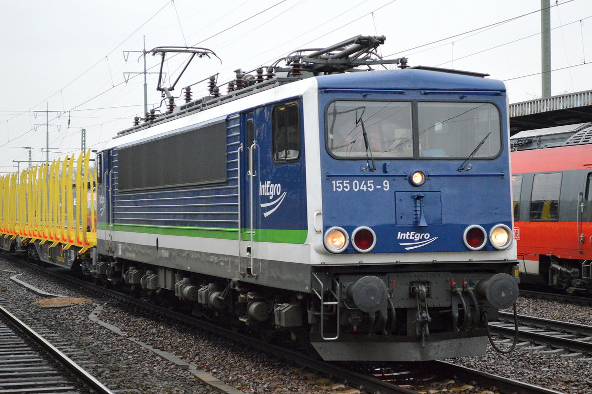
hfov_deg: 24.3
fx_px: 1373
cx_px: 298
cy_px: 198
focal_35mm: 84
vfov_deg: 16.4
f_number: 5.6
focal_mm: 55
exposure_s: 1/500
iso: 2800
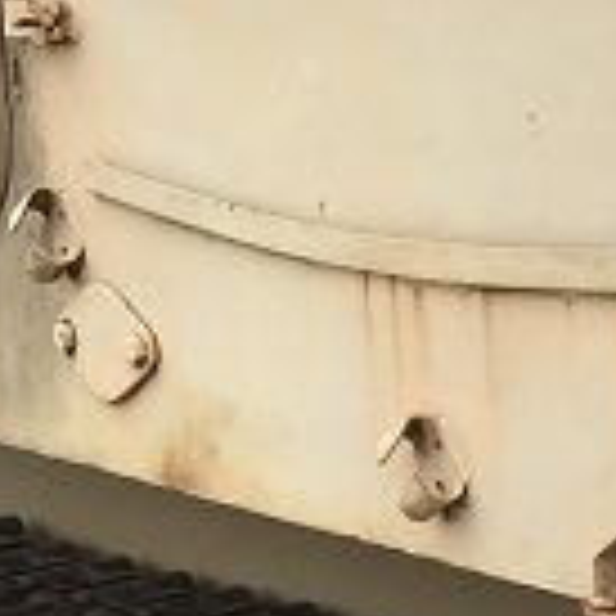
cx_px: 1113
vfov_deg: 11.9
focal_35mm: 146
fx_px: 2939
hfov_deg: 11.1
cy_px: 447
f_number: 1.8
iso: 20
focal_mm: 3.99
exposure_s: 1/798
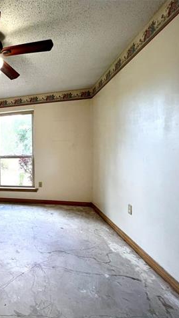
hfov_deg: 44.6
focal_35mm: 19
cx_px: -17
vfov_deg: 89.6
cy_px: 159
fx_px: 160
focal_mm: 1.57
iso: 64
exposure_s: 1/120
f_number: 1.8
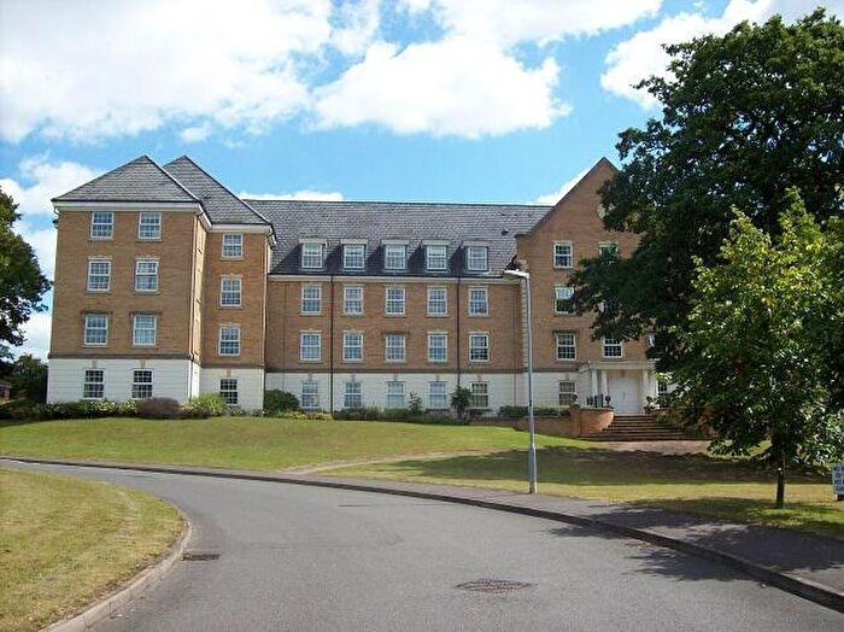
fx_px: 877
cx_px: 422
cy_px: 316
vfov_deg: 39.6
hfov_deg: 51.4
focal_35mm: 36
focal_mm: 6
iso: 80
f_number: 4.8
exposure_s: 1/466
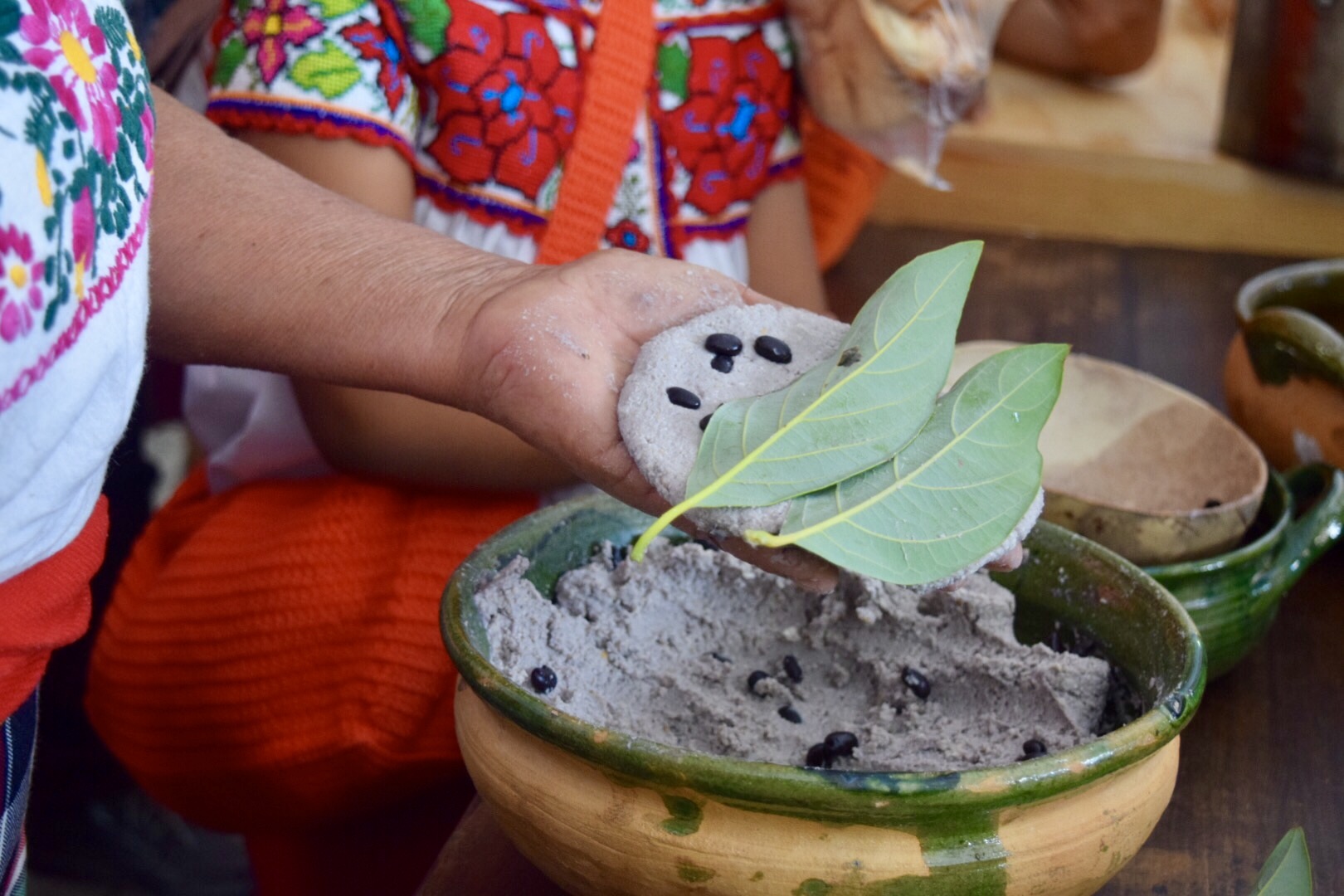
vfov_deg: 22.6
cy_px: 448
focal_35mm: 60
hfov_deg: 33.4
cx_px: 672
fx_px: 2240
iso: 1100
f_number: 4.8
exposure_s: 1/60
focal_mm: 40
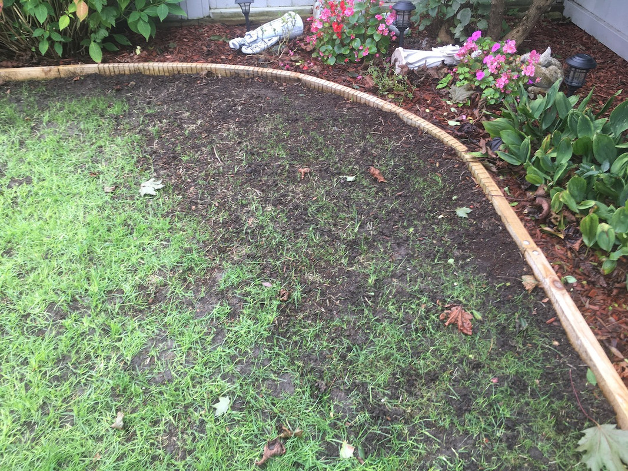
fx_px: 526
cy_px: 236
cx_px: 314
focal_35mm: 29
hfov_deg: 61.7
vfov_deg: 48.2
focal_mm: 4.15
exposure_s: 1/60
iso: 25
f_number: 2.2
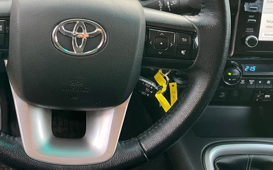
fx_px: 335
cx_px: 67
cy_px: 23
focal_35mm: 45
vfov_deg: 27.7
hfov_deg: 42.9
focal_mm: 5.1
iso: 200
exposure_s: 1/60
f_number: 1.6
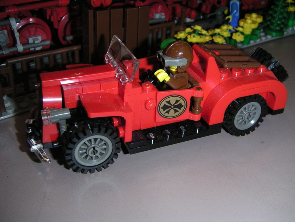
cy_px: 111
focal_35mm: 38
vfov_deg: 37.7
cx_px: 148
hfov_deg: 49.0
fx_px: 324
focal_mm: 6
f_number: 6.7
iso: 160
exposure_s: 1/45
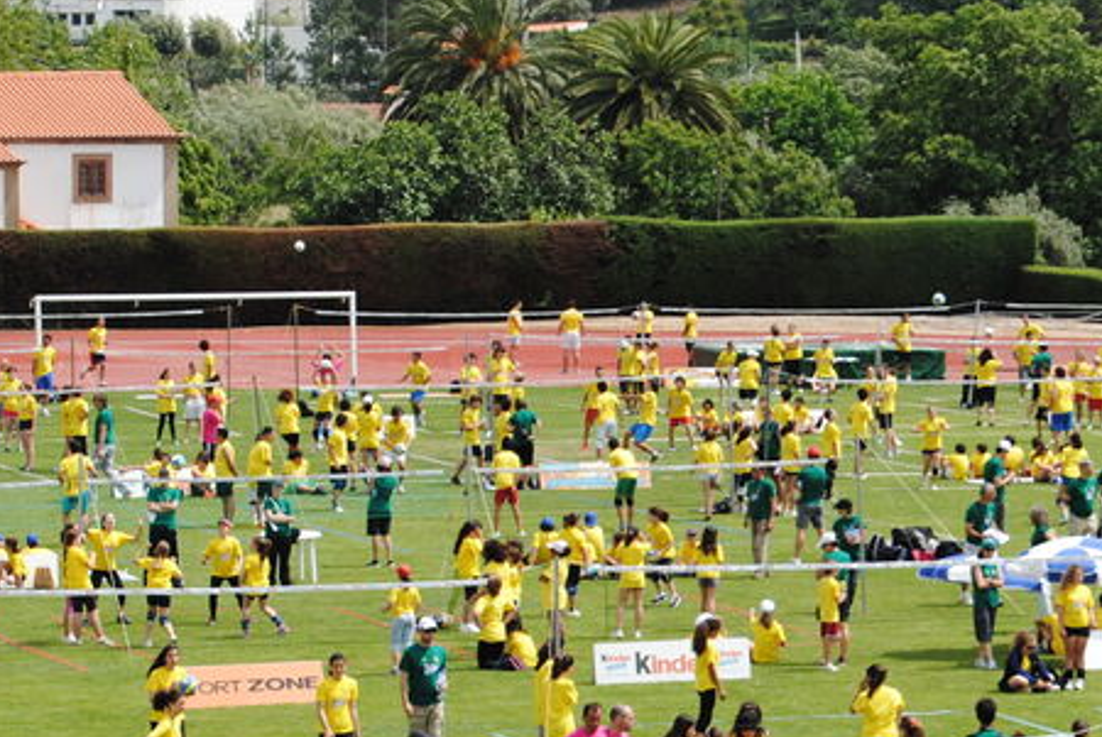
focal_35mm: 197
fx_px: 6042
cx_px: 896
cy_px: 588
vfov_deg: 7.0
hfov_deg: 10.4
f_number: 8
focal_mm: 55
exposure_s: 1/250
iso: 100
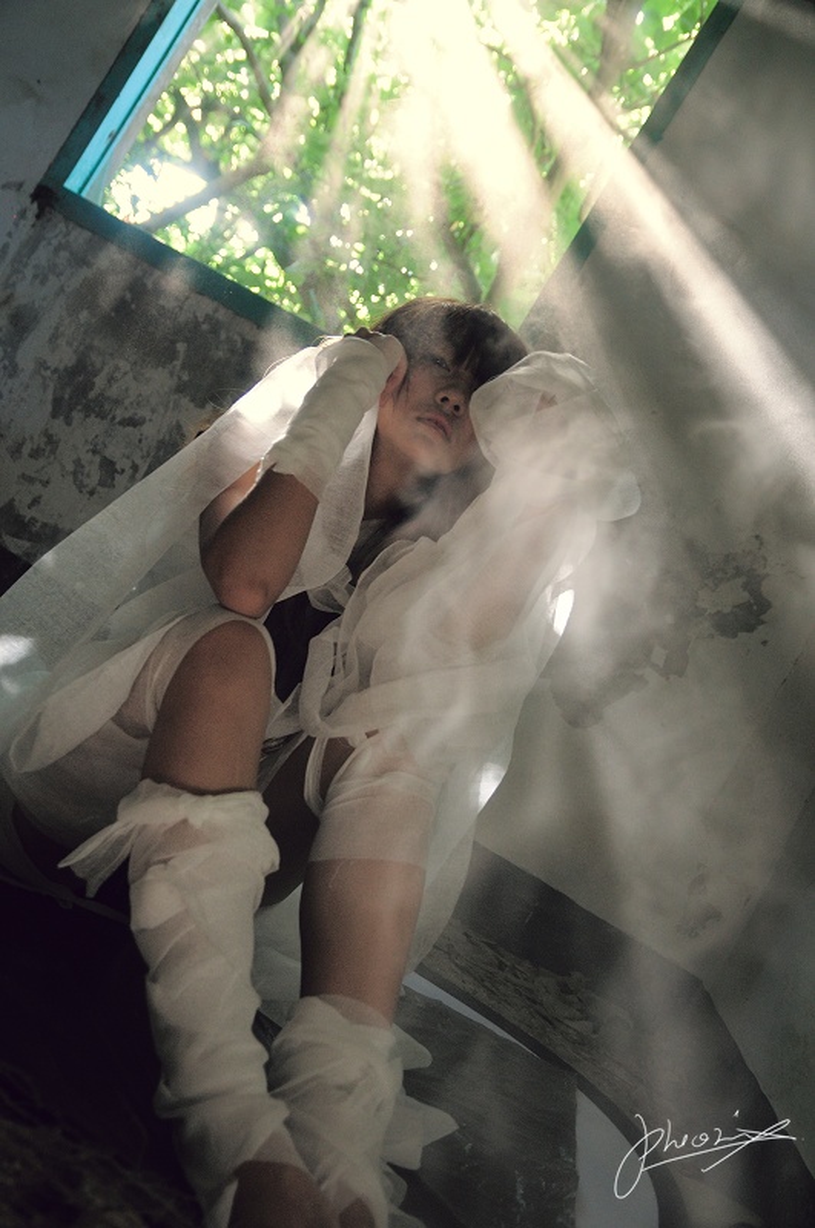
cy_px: 614
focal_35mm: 36
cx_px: 408
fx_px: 1226
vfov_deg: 53.2
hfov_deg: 36.8
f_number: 3.2
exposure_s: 1/100
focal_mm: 24
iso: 800
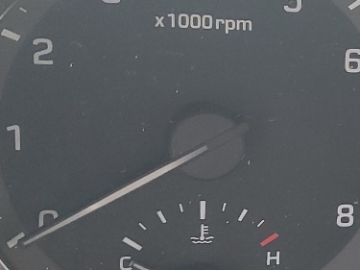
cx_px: 566
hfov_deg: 16.0
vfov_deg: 13.2
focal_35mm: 111
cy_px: 230
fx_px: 1154
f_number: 1.5
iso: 56
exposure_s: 1/120
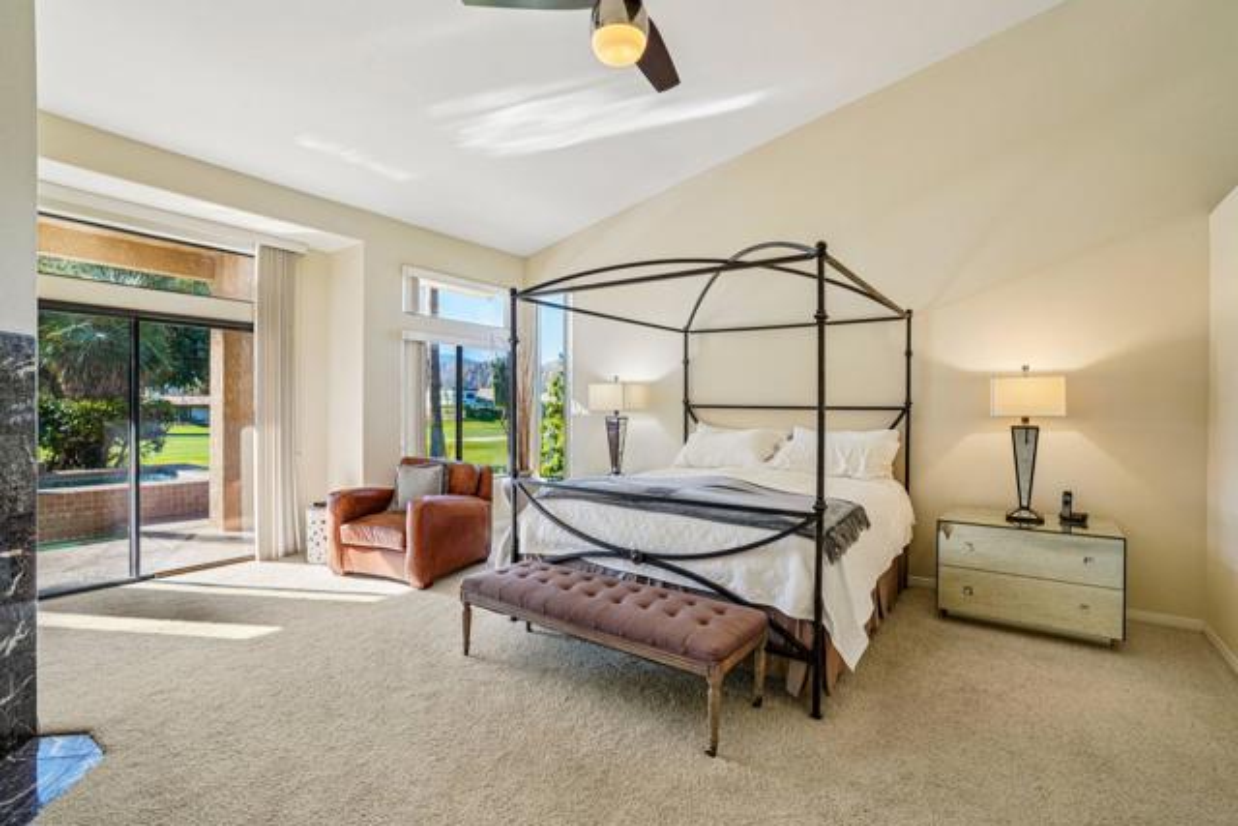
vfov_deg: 73.8
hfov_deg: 96.7
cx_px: 619
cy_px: 413
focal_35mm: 16
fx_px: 550
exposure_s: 1/30
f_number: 8
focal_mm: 16
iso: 320
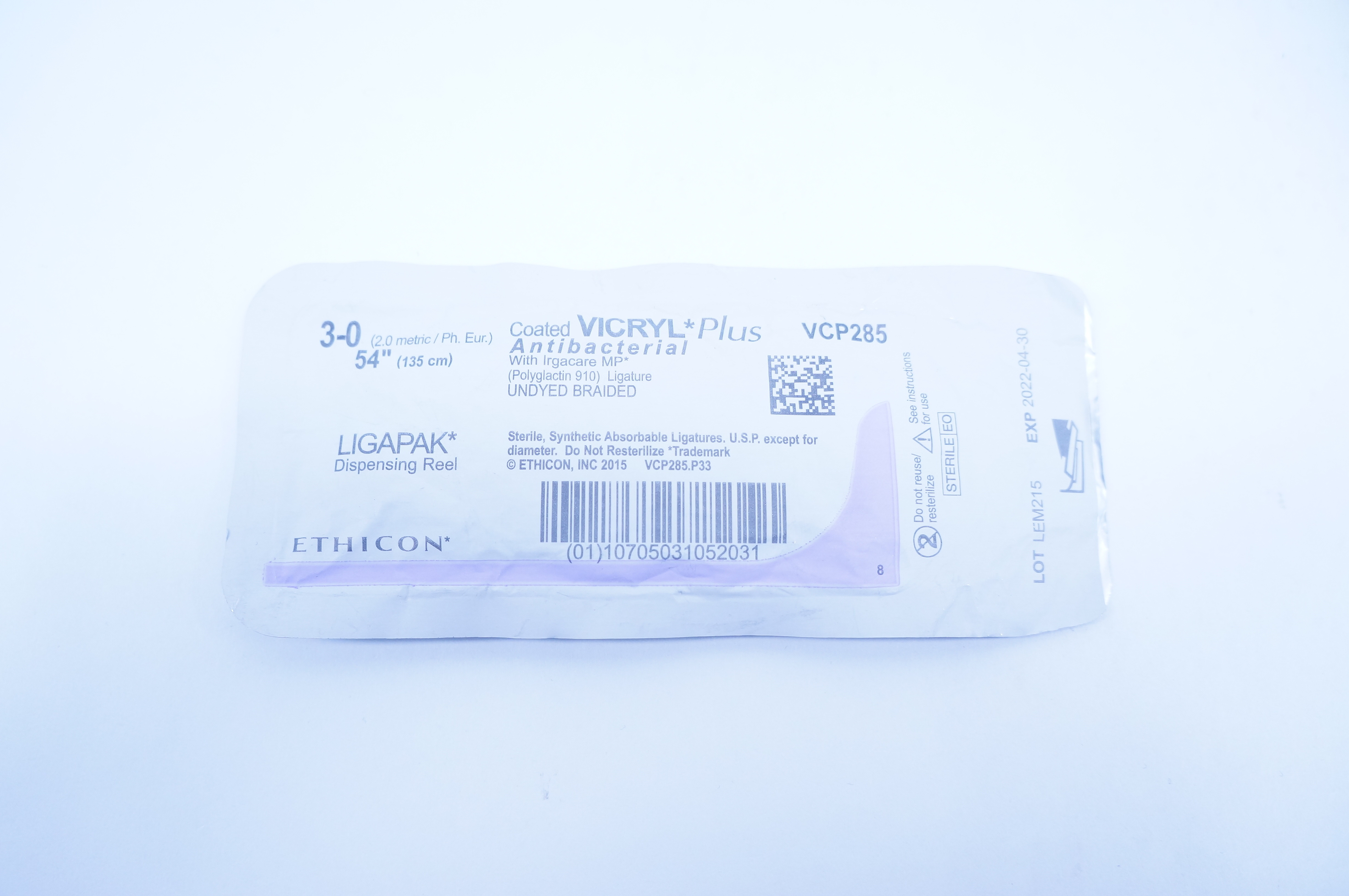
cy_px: 448
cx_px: 674
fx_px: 1067
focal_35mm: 28
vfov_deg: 45.6
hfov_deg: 64.6
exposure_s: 1/160
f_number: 4.5
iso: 800
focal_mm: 19
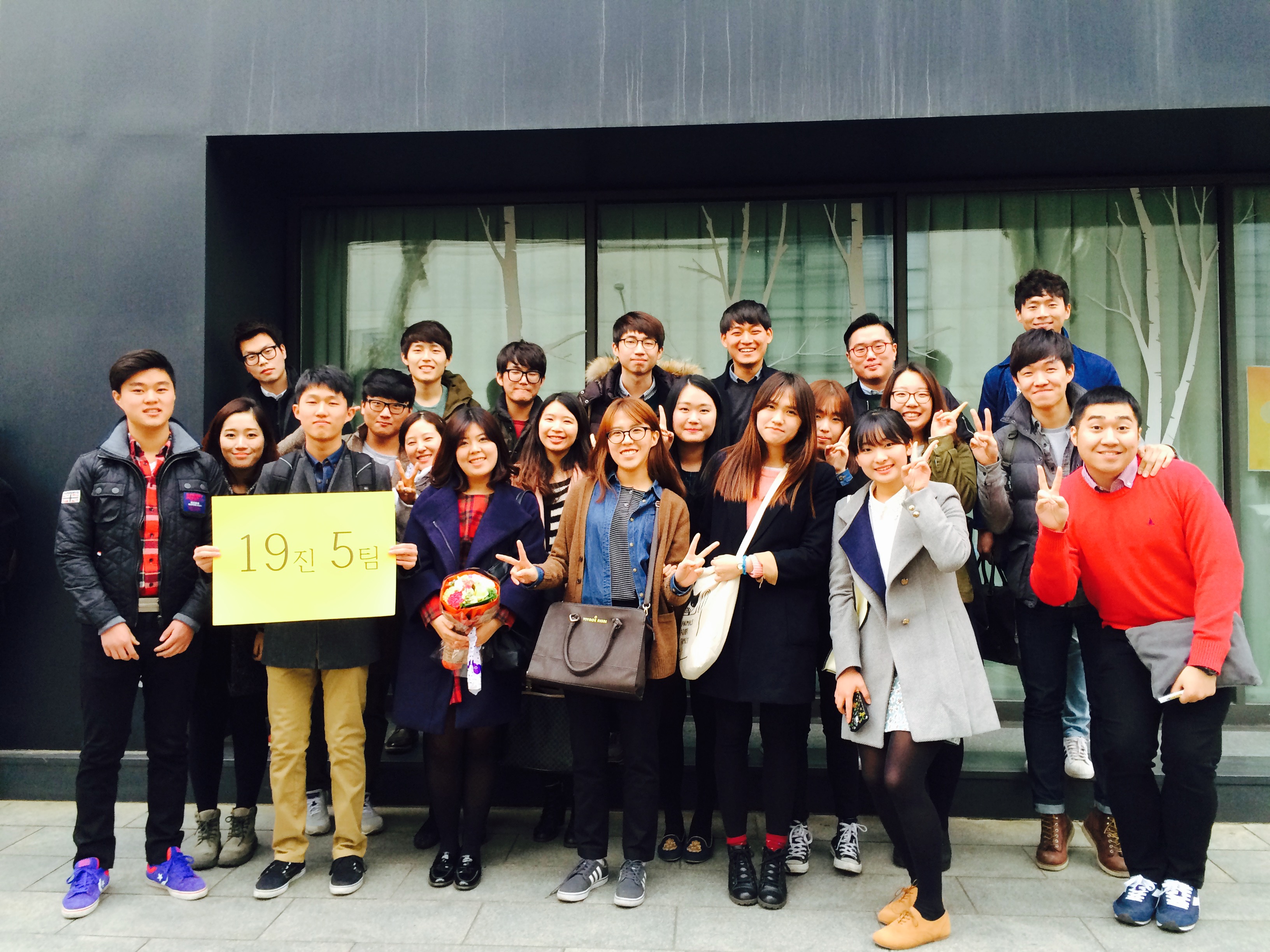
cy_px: 476
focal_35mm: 29
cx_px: 635
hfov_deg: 61.7
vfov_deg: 48.2
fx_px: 1064
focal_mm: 4.15
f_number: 2.2
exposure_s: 1/30
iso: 80
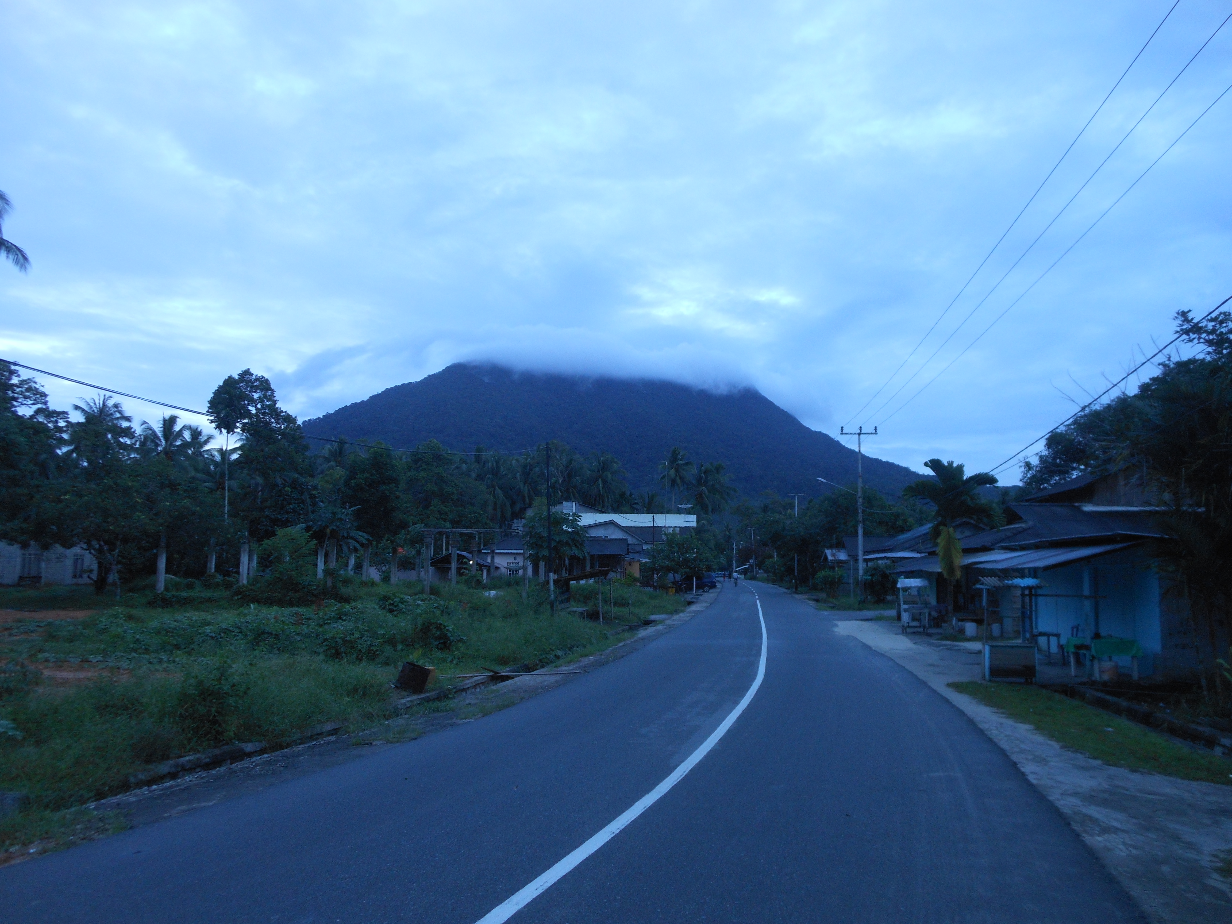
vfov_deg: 54.9
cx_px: 616
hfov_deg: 69.4
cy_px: 462
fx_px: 890
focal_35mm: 25
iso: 125
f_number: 3.2
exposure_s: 1/30
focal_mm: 4.5
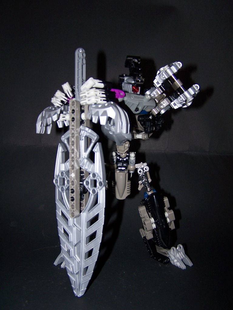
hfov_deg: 37.7
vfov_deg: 49.0
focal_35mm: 38
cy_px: 155
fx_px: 341
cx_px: 116
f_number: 2.8
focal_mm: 6.3
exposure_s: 1/60
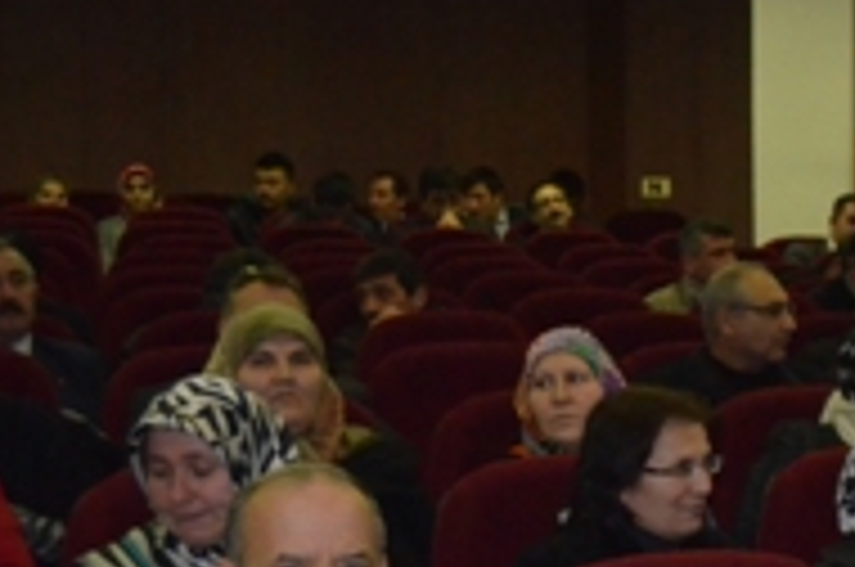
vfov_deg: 11.1
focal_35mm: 121
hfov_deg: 15.5
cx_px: 1328
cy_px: 616
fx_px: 2869
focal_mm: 24
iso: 3200
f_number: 4
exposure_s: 1/60
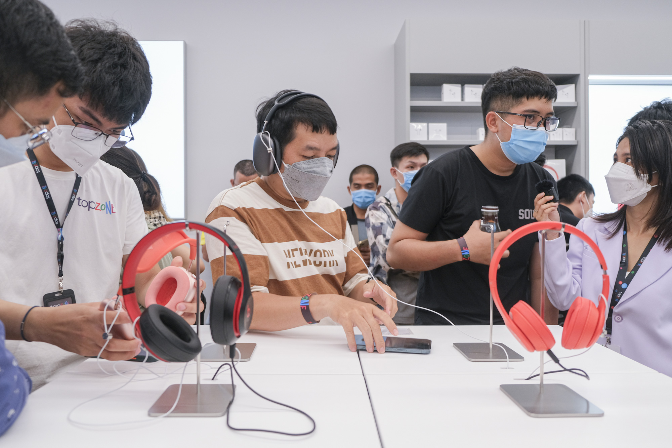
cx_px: 336
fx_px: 504
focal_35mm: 27
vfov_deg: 47.9
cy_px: 224
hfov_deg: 67.4
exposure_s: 1/105
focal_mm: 18
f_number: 2.8
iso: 320
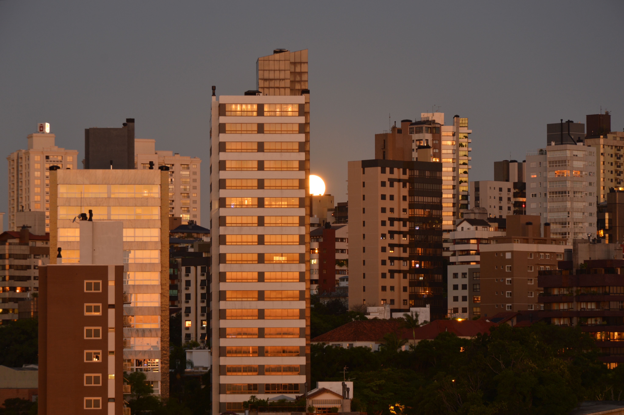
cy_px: 208
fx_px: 2728
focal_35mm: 158
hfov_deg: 13.1
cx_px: 312
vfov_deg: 8.7
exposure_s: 4
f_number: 11
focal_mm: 105
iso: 100
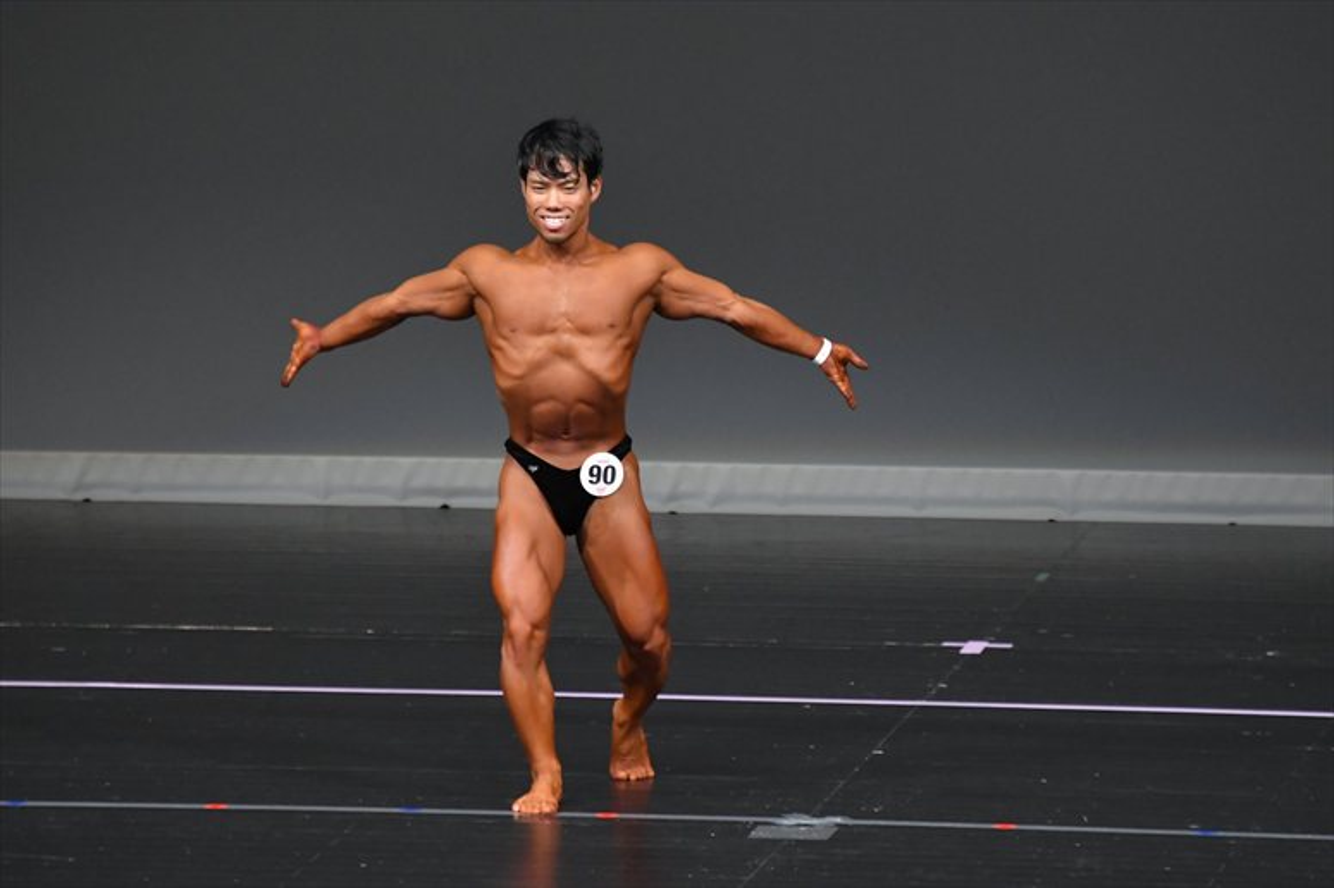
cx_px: 667
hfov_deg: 5.5
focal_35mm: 375
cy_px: 444
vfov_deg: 3.7
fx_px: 13889
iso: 4000
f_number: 5.6
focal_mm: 250
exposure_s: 1/400
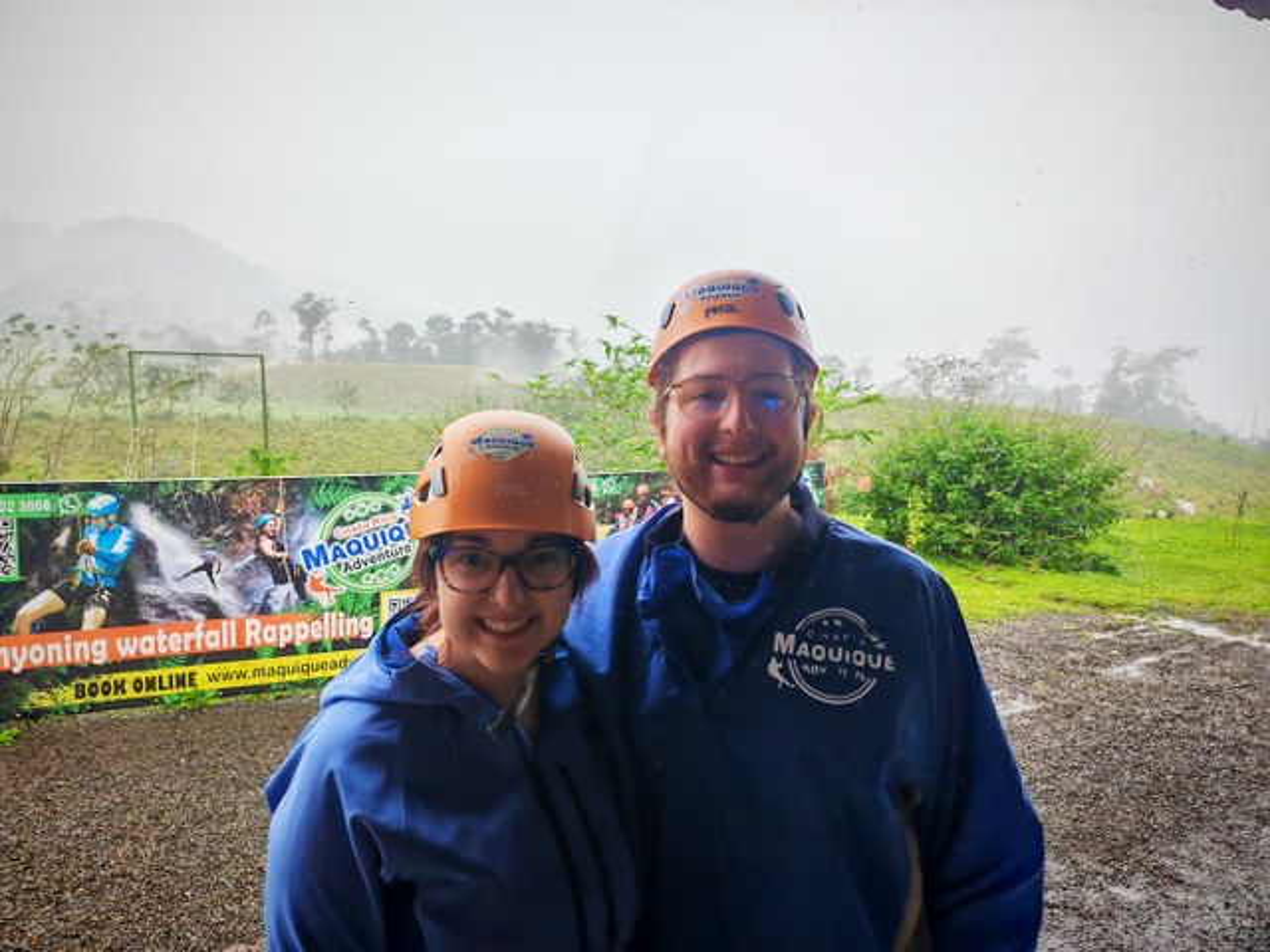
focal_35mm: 24
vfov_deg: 56.8
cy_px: 476
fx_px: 881
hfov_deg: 71.6
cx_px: 635
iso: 2500
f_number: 1.9
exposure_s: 1/2600
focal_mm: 6.12
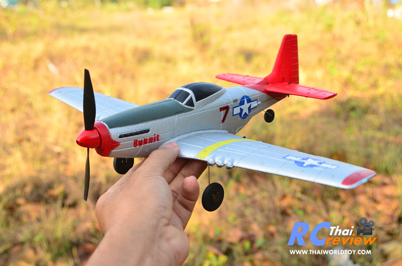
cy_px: 133
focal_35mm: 52
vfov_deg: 25.6
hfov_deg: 37.9
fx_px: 585
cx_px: 201
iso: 100
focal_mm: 35
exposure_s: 1/100
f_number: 5
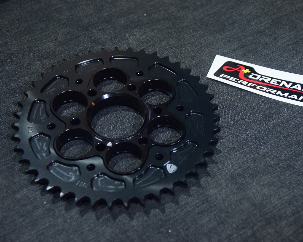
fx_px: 610
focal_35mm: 68
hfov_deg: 27.9
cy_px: 121
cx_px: 174
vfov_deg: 22.5
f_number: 4
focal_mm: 40
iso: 2000
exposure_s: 1/20
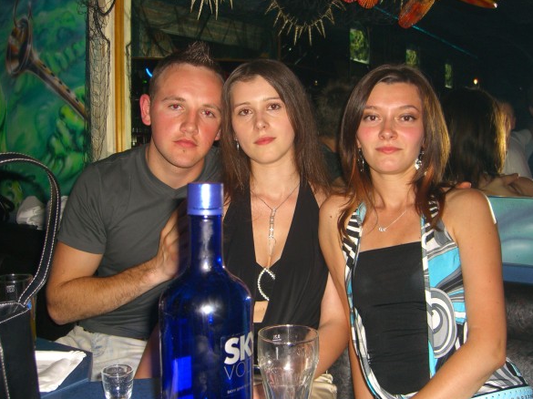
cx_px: 270
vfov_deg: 36.8
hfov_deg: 47.9
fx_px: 600
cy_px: 203
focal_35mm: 39
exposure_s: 1/60
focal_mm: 7.9
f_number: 2.8
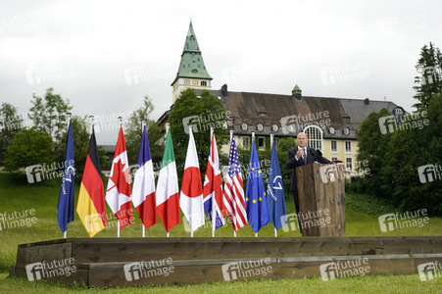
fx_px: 528
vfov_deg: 31.1
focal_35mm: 43
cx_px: 221
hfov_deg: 45.5
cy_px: 147
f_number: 4.5
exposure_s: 1/800
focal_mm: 43
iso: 800
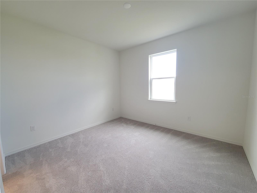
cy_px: 96
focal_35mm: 13
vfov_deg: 89.9
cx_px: 128
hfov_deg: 106.2
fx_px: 97
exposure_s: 1/60
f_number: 2.2
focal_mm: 2.2
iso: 100
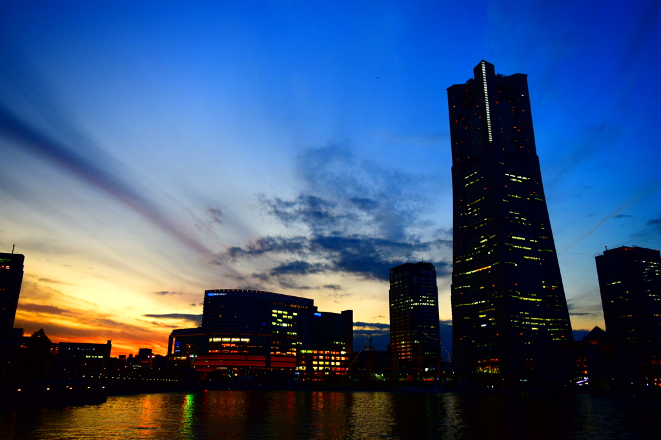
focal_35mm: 27
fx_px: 496
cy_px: 220
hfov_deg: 67.4
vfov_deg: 47.9
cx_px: 330
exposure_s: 1/60
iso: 800
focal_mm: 18
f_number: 4
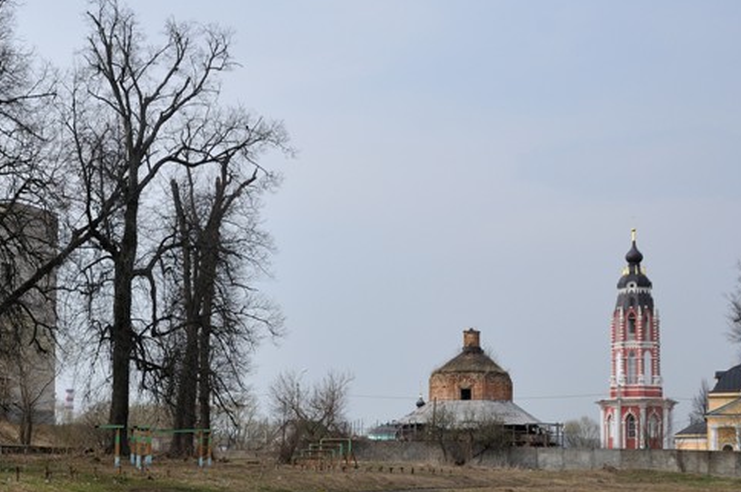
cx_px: 239
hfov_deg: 29.9
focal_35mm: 67
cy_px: 318
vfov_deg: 20.2
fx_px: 1377
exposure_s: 1/640
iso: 200
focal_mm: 24
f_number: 8
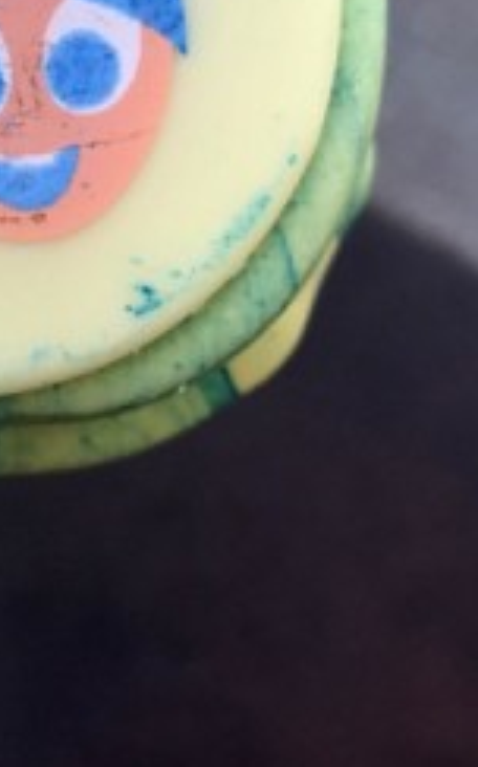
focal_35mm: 73
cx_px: -69
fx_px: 1525
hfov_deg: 17.1
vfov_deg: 28.2
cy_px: 343
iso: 20
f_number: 1.8
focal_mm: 3.99
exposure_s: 1/315
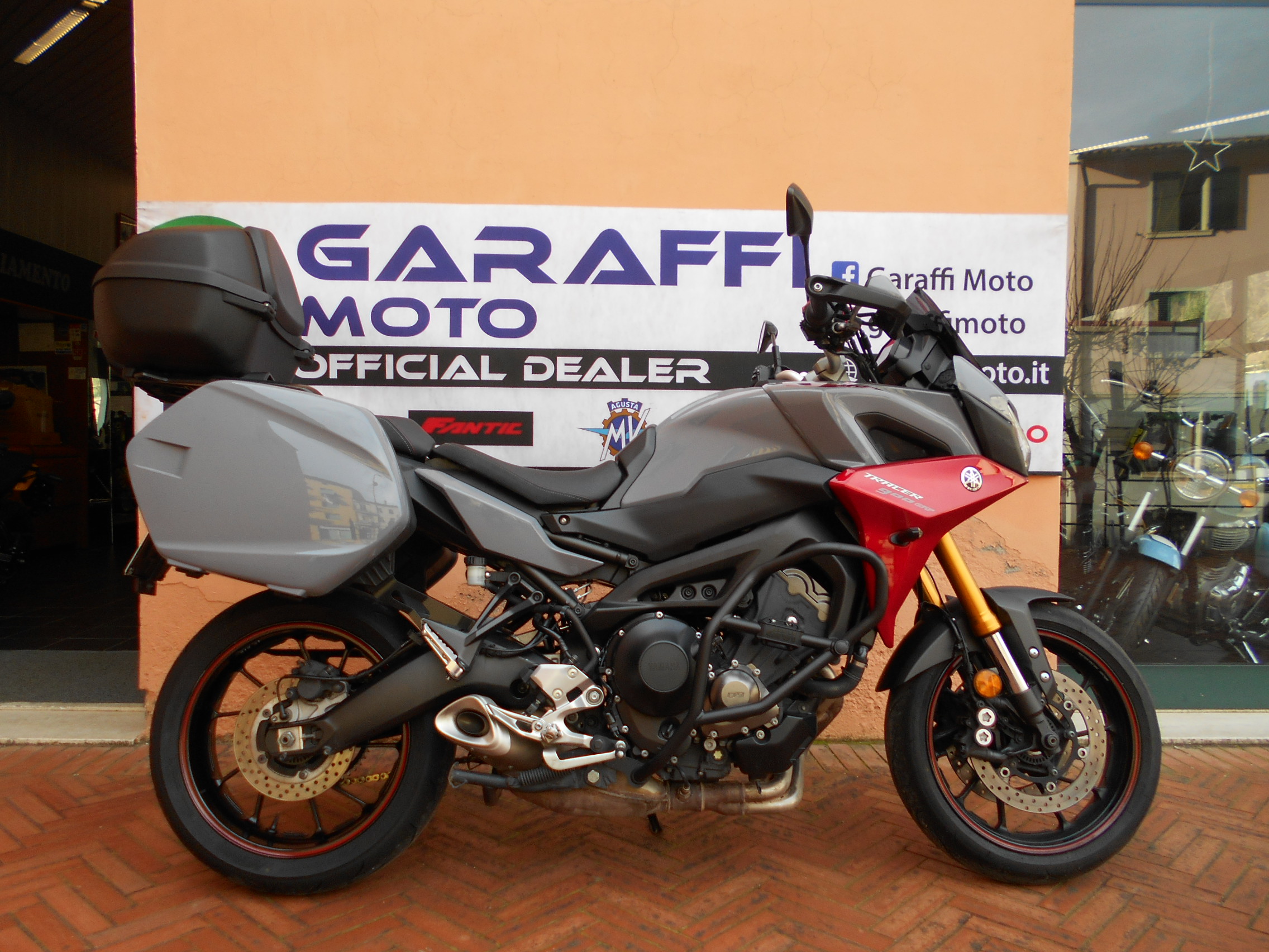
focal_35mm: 26
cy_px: 476
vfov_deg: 53.1
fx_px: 953
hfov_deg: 67.3
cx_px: 634
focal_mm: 4.6
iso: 80
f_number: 3.2
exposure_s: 1/80
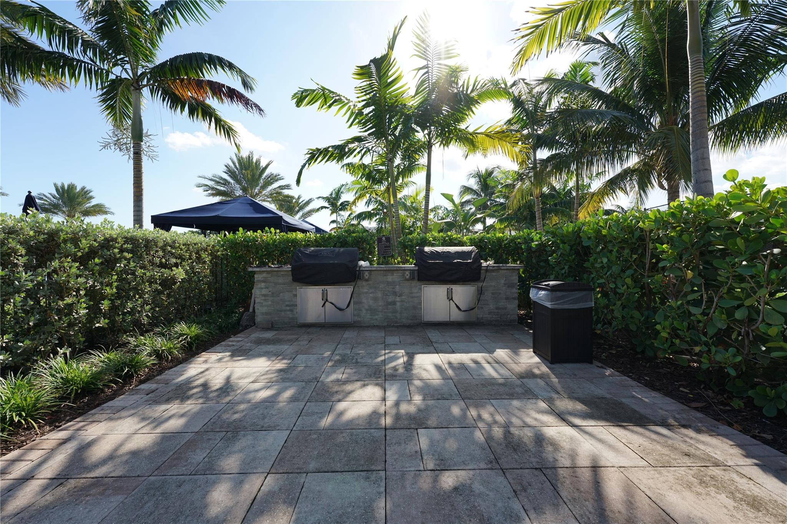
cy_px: 262
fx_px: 306
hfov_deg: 104.3
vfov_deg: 81.2
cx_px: 394
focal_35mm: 14
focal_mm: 14
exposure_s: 1/1250
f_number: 7.1
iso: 640
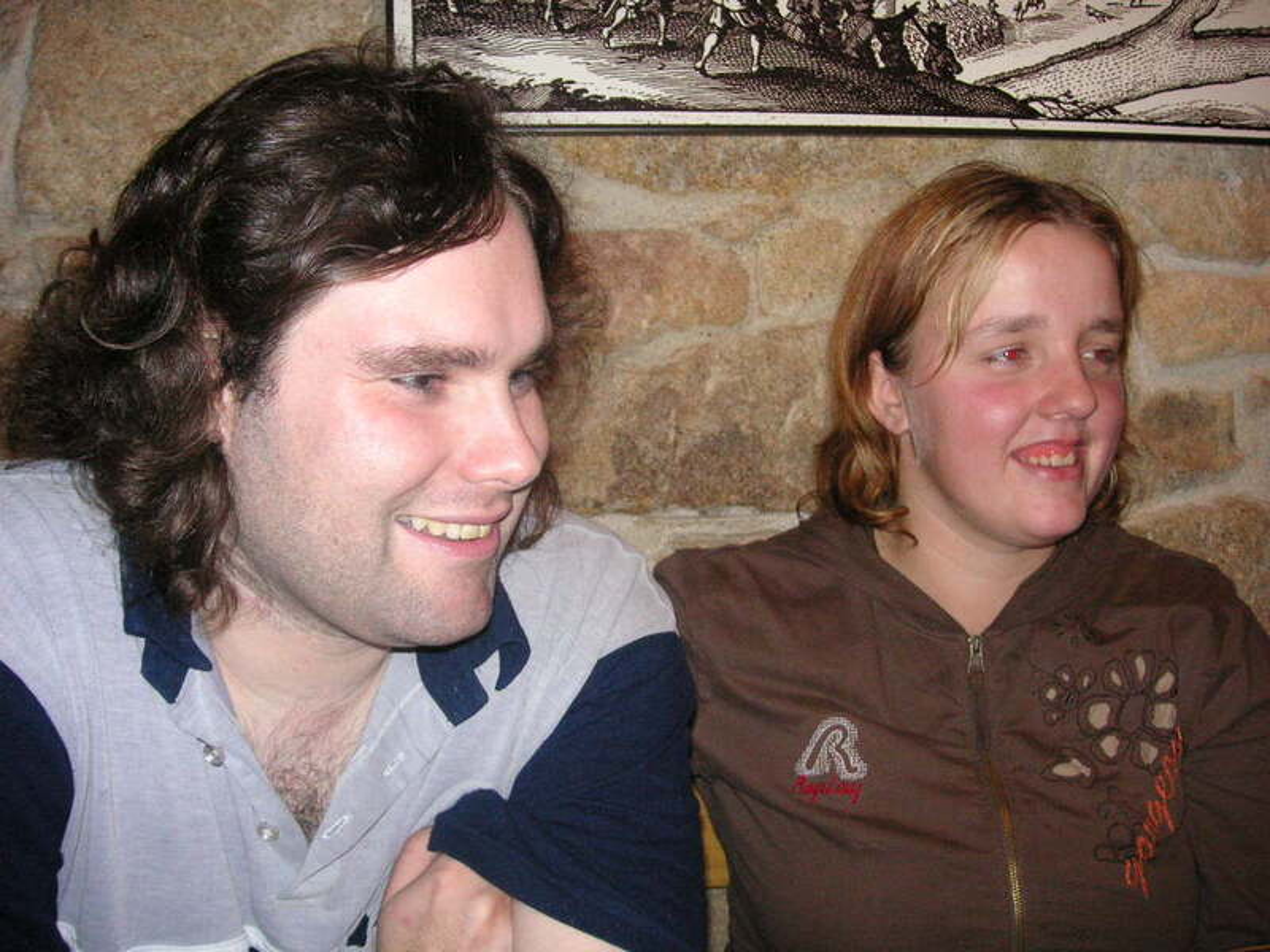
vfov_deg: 38.7
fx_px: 1357
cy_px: 476
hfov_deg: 50.1
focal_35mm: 37
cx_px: 635
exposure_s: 1/45
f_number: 2.8
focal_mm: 6.1
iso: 160
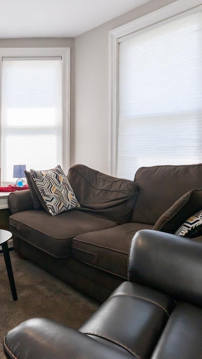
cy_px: 151
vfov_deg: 65.7
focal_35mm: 29
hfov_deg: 38.0
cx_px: 27
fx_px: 276
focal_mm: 14.5
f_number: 11
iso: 400
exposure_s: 1/125
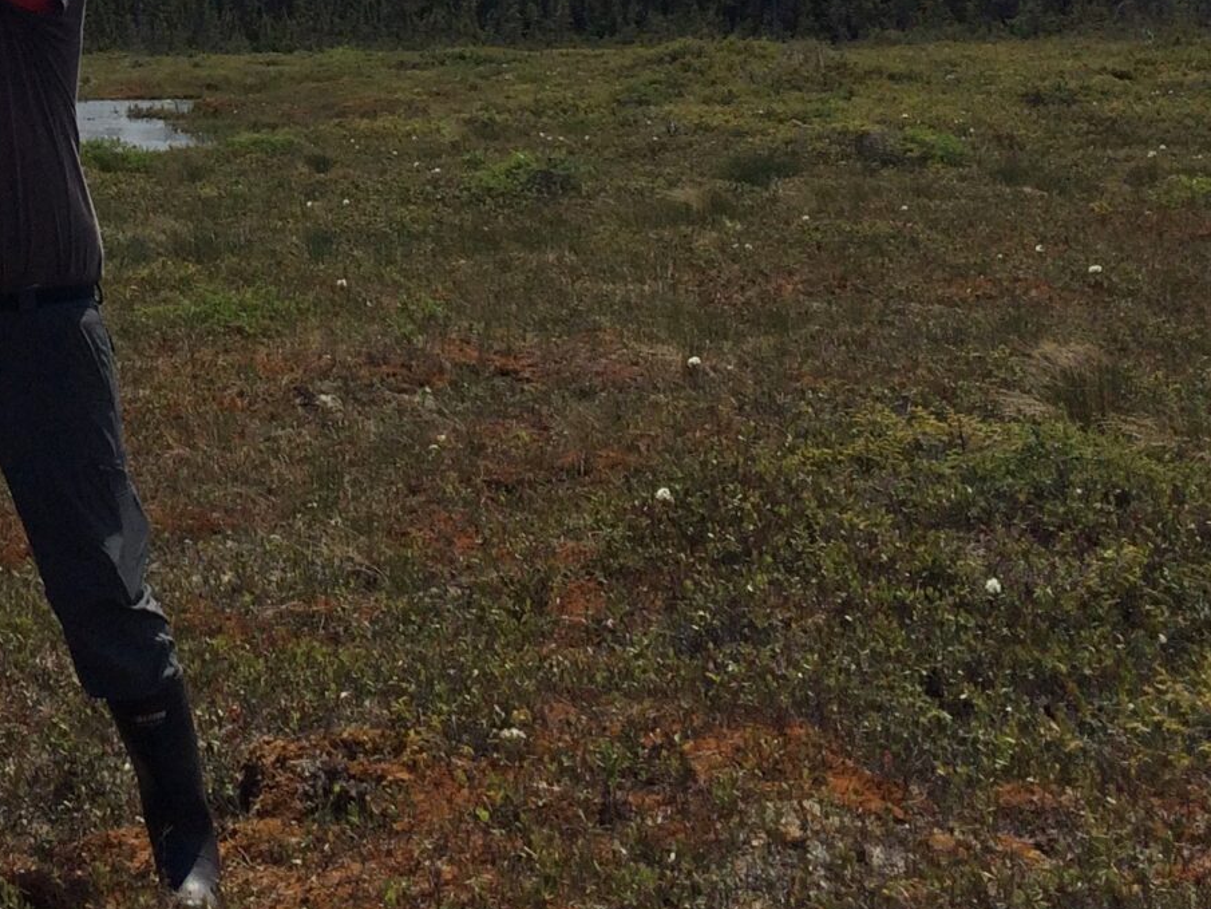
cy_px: -208
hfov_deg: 22.4
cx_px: -138
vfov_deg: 17.1
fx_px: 2869
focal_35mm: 82
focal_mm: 4.15
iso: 32
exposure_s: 1/5882
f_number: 2.2
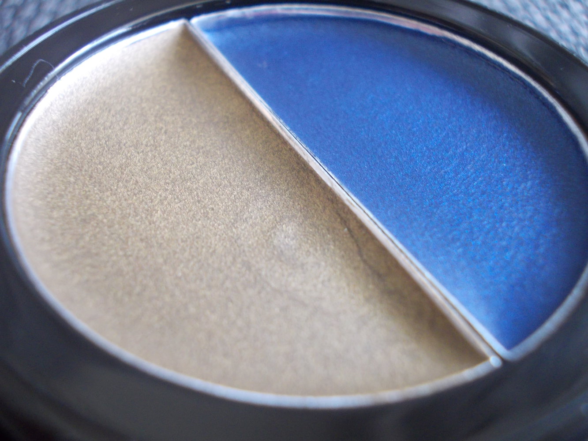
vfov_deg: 33.6
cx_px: 294
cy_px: 220
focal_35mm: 43
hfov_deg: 43.8
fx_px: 730
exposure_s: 1/10
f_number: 3.3
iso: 200
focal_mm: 6.1
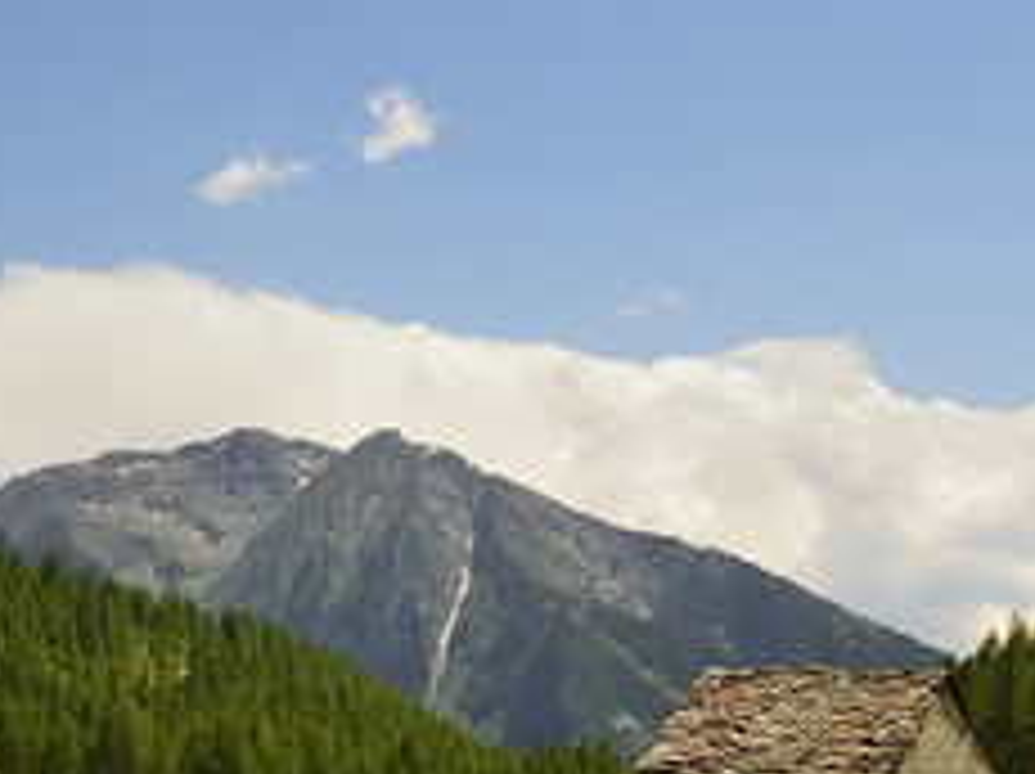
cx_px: 382
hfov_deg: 20.8
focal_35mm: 94
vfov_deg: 15.5
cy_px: 711
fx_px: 2815
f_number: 20
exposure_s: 1/40
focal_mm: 25
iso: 320
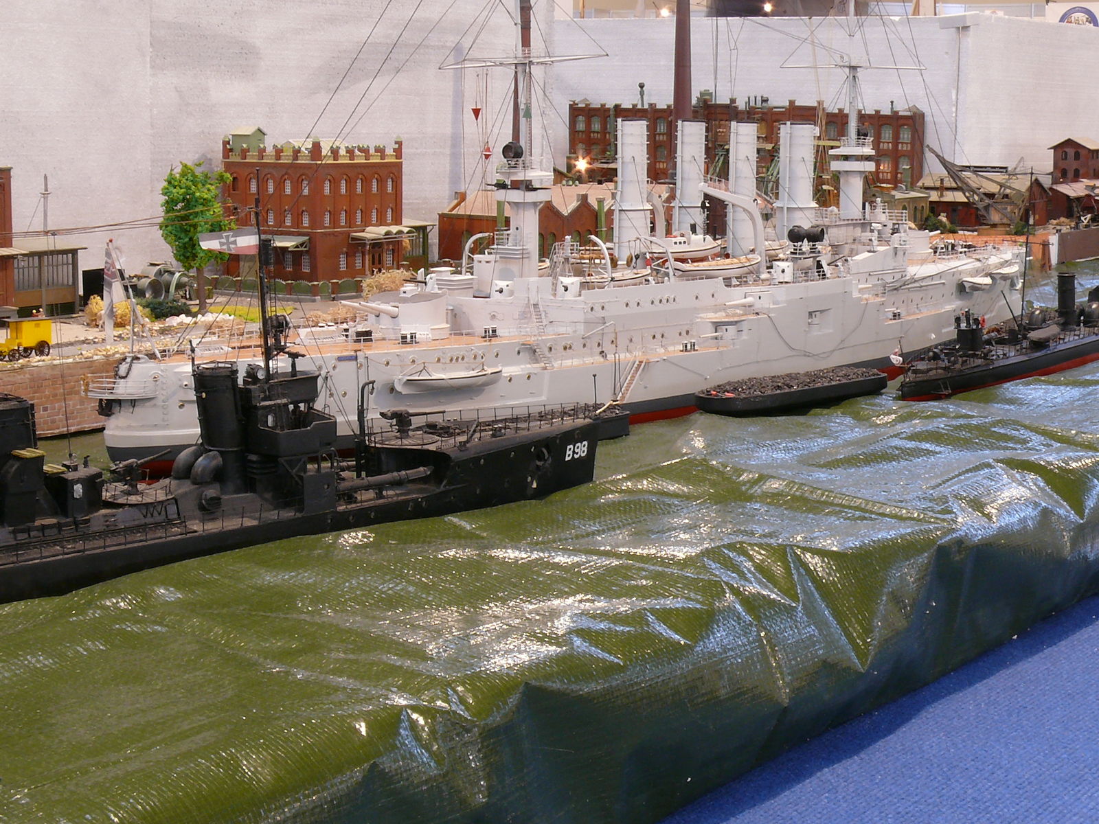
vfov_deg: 23.3
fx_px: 2000
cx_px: 550
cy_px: 412
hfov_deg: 30.7
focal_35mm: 63
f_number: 11
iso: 100
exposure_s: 2.5
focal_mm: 10.3
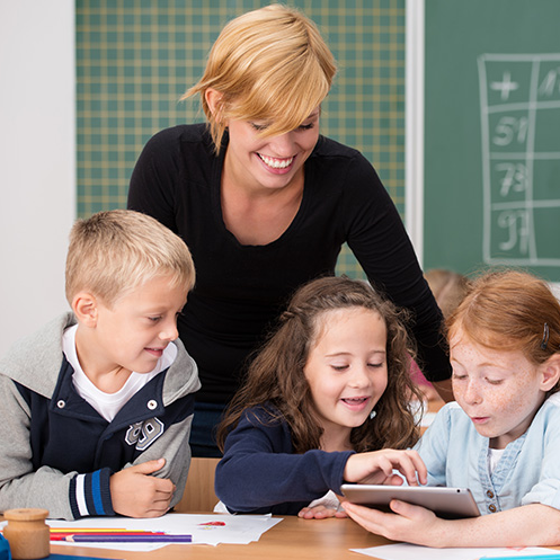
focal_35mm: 109
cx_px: 421
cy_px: 281
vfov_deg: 16.0
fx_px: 1995
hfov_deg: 15.9
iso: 100
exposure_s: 1/160
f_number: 3.5
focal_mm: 85
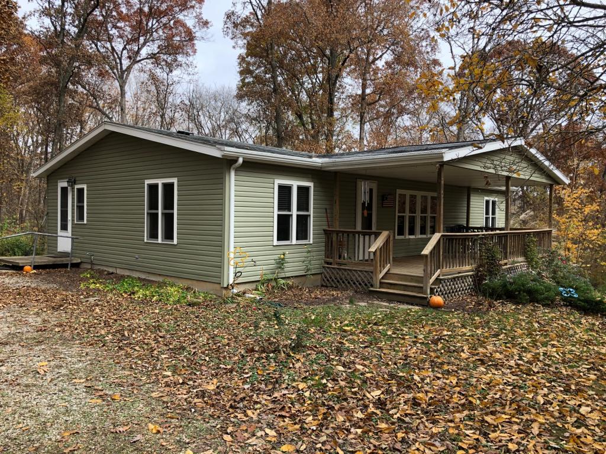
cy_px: 227
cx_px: 303
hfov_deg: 63.4
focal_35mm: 28
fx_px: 490
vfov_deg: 49.7
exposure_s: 1/237
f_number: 1.8
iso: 20
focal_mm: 3.99
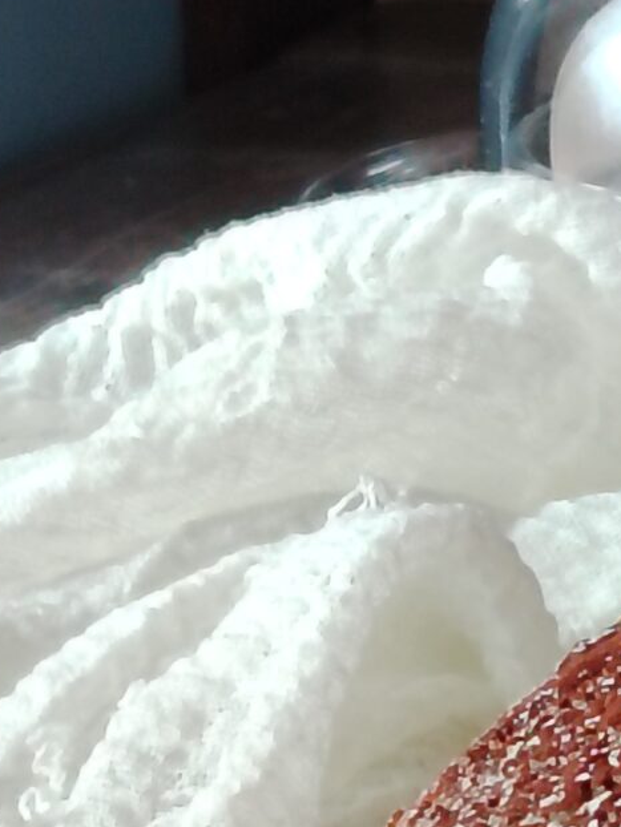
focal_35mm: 292
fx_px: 6980
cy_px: 745
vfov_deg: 6.8
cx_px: 1257
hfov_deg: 5.0
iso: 222
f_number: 1.75
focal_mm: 5.25
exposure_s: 1/50
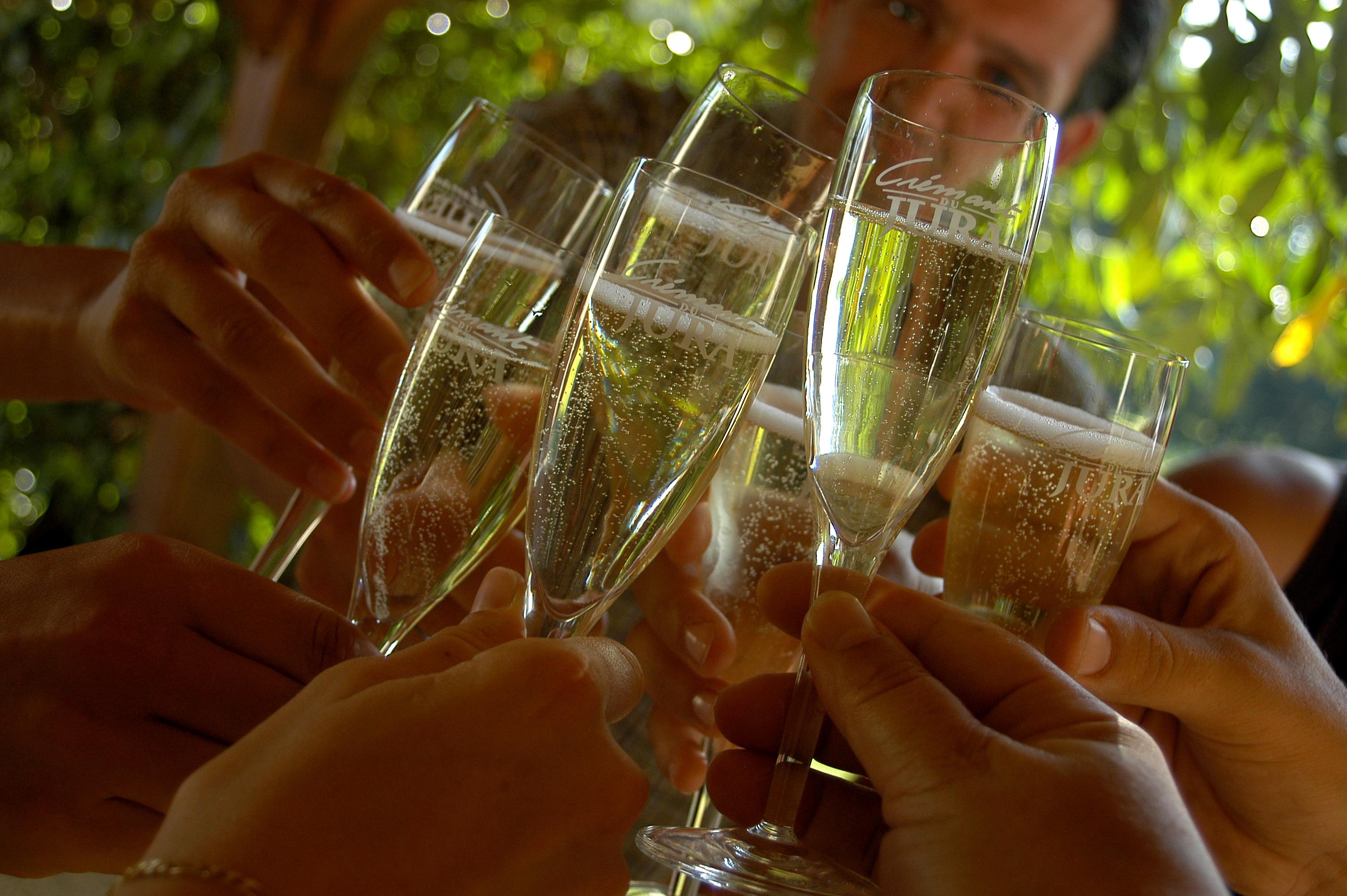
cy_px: 448
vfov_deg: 28.9
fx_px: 1738
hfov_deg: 42.4
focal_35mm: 46
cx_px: 674
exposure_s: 1/200
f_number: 4.5
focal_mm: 31
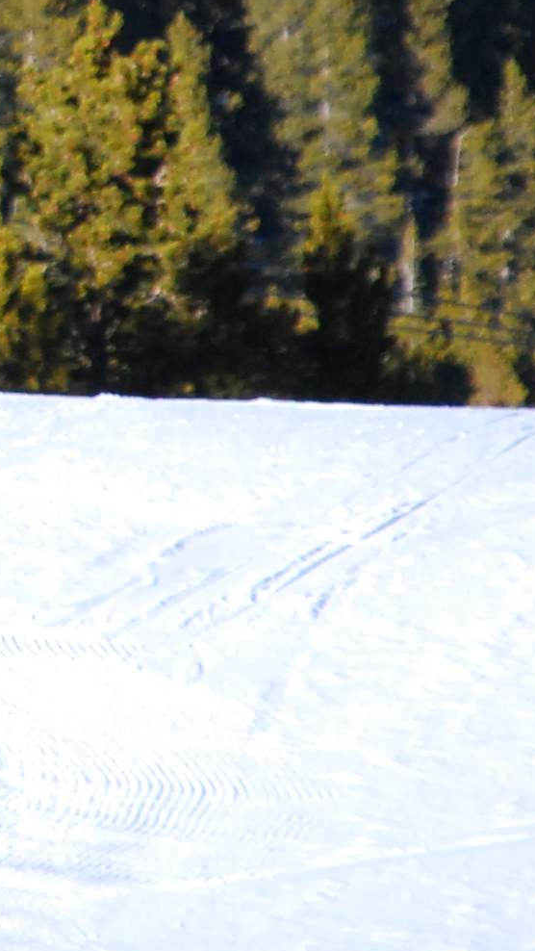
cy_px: -66
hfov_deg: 1.3
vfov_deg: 2.3
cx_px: -730
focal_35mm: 956
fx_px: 24103
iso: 800
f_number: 6
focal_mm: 155
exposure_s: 1/2000
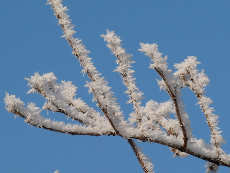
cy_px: 86
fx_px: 2452
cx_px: 115
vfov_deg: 4.0
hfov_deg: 5.4
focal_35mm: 369
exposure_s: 1/500
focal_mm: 37.1
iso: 100
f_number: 5.6
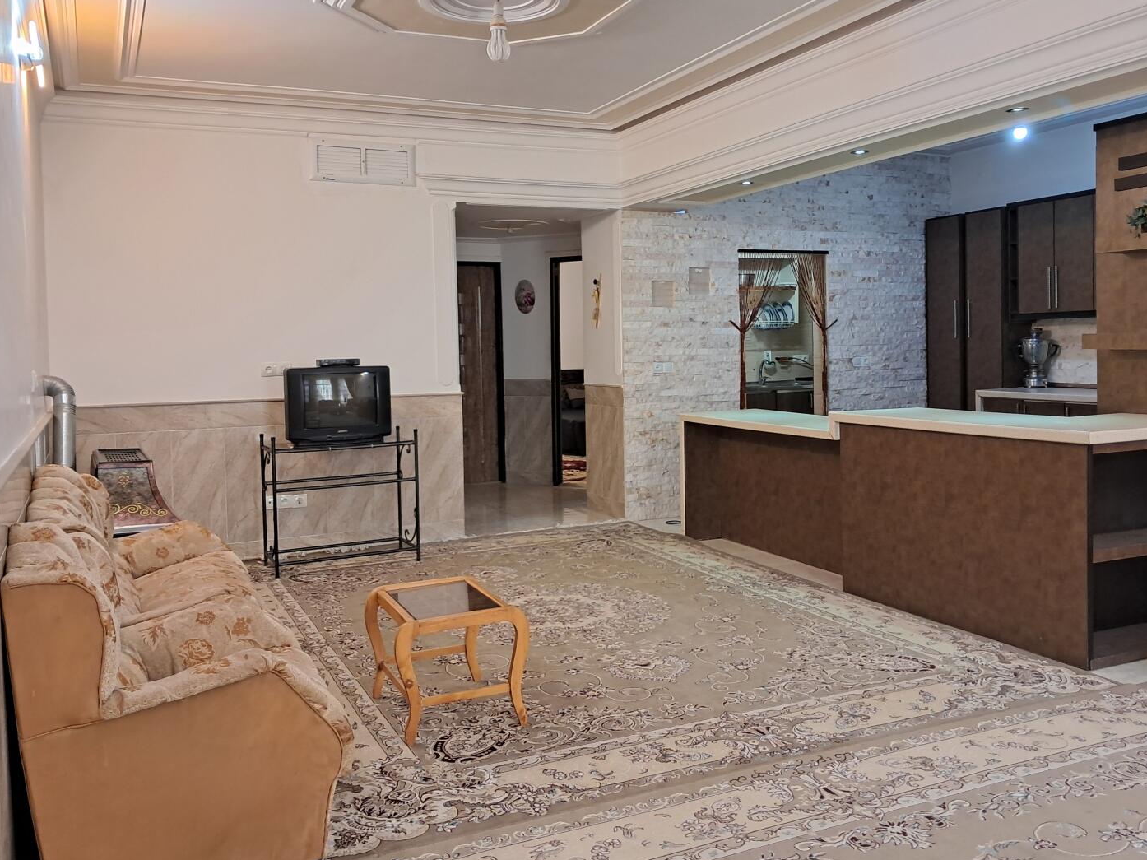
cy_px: 382
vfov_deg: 45.4
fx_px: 1027
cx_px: 623
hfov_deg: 58.3
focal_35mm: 31
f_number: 1.8
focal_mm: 4
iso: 200
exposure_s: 1/33
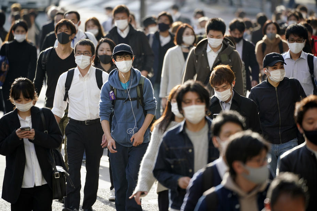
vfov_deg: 3.4
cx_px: 158
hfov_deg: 5.2
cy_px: 106
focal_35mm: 400
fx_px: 3521
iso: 500
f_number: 5.6
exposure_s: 1/500
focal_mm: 400
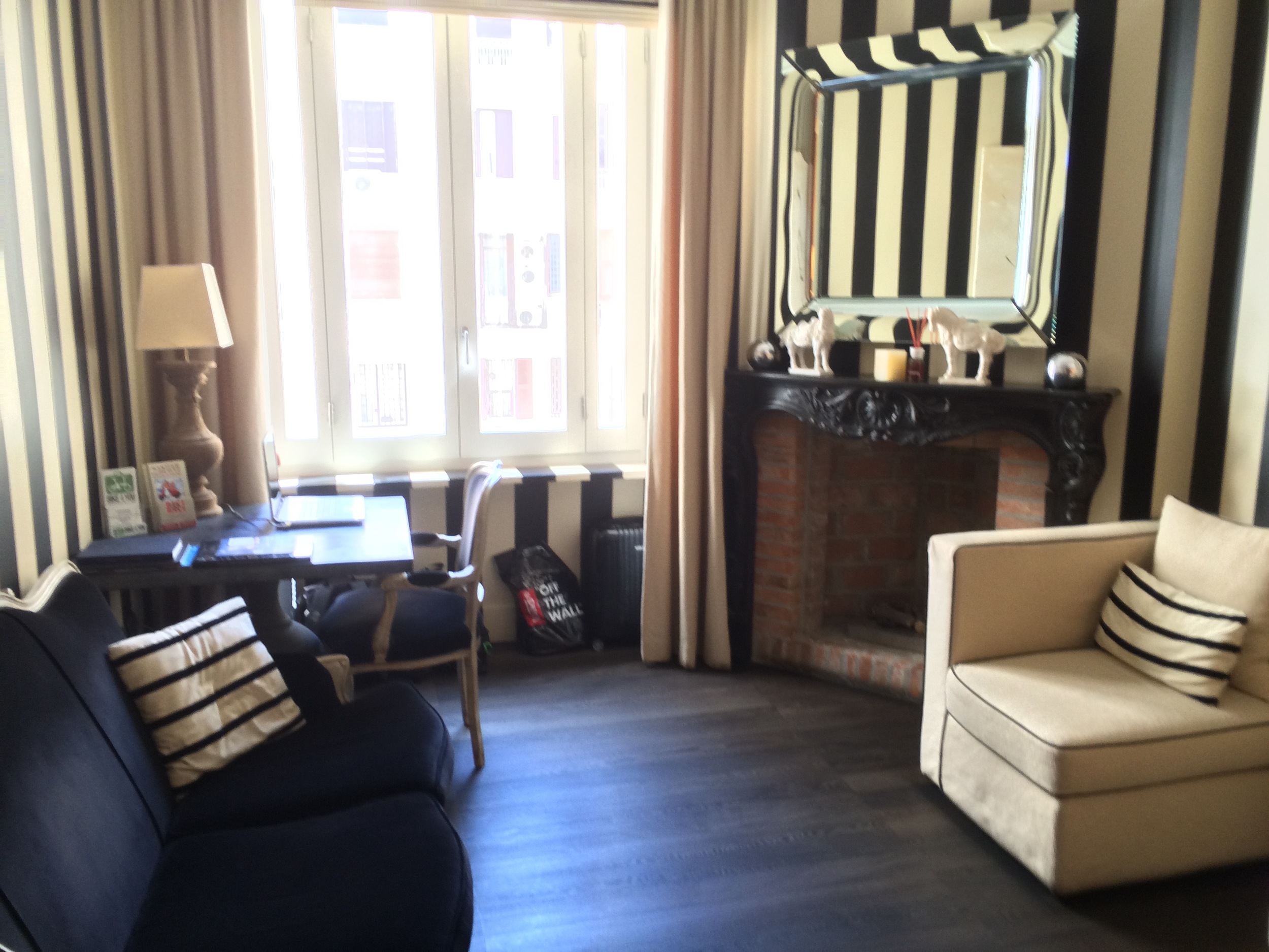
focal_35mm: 29
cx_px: 634
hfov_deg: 61.7
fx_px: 1063
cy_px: 476
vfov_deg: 48.2
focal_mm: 4.15
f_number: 2.2
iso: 100
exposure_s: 1/30
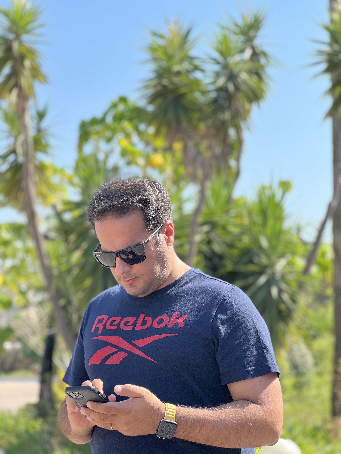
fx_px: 1011
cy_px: 227
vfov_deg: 25.3
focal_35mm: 77
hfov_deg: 19.1
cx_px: 170
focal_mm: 9
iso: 32
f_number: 2.8
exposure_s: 1/190
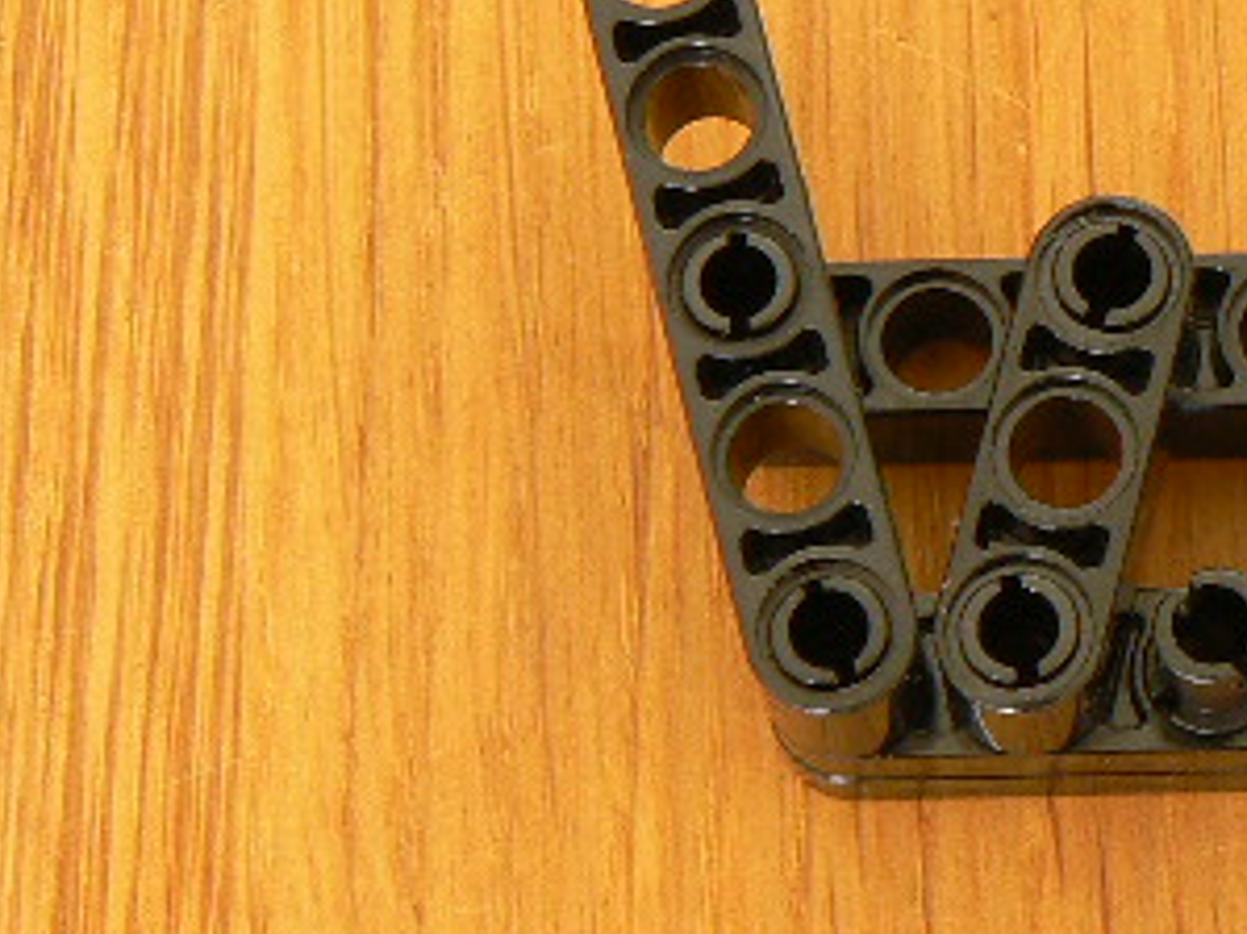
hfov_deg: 15.8
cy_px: 354
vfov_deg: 12.1
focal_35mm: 122
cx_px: 1301
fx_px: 4393
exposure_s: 2.5
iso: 100
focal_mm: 6.9
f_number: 4
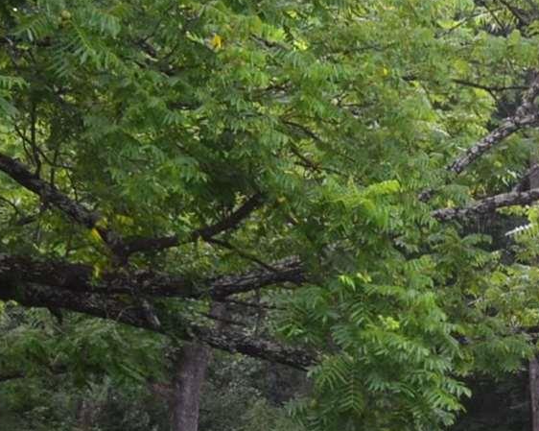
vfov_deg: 8.6
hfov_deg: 11.1
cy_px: 909
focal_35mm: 169
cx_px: 737
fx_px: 2695
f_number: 10
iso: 400
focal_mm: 22
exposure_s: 1/50
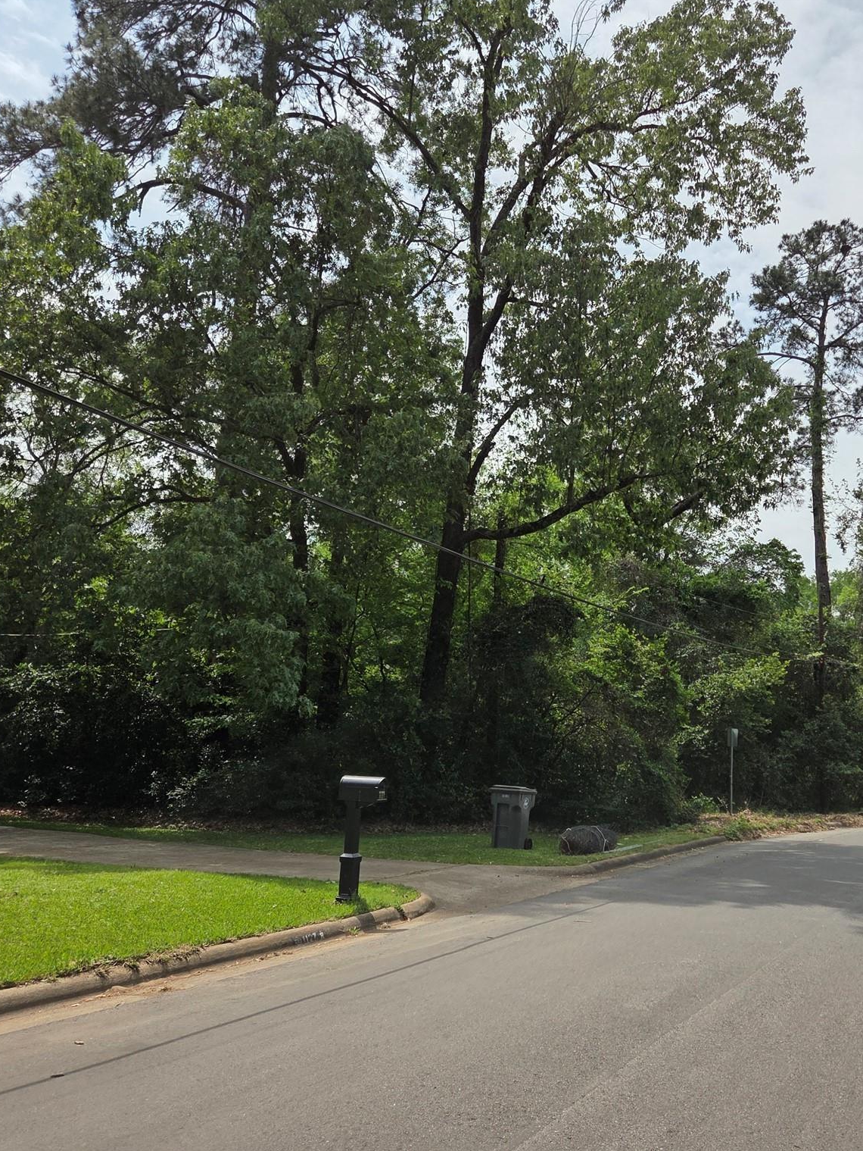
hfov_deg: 45.2
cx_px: 525
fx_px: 1030
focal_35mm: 31
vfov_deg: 58.3
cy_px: 577
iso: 80
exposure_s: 1/6839
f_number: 1.8
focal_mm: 5.4
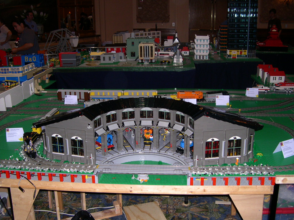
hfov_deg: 49.0
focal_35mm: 38
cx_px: 147
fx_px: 323
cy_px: 110
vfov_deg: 37.7
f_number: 2.8
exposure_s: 1/60
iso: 161
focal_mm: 8
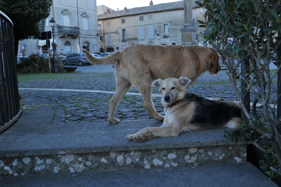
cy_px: 94
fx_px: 281
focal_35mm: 36
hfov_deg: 53.2
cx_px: 140
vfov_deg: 36.8
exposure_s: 1/250
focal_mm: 24
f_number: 3.5
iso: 200
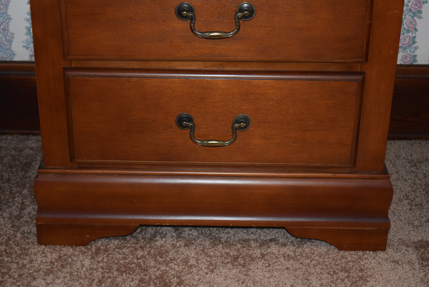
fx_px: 823
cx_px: 214
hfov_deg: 29.2
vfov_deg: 19.8
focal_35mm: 69
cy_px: 144
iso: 3200
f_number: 5
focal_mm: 46
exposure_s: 1/60
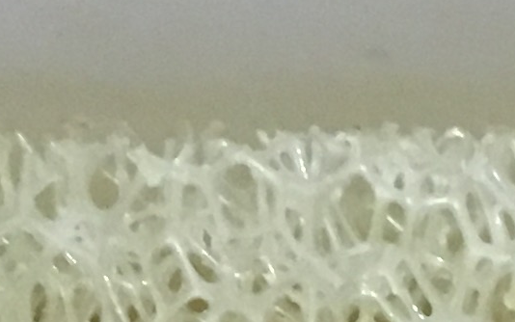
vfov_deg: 5.7
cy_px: 243
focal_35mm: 232
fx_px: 3257
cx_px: 421
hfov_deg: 9.0
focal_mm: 4.15
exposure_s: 1/25
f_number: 2.2
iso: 200
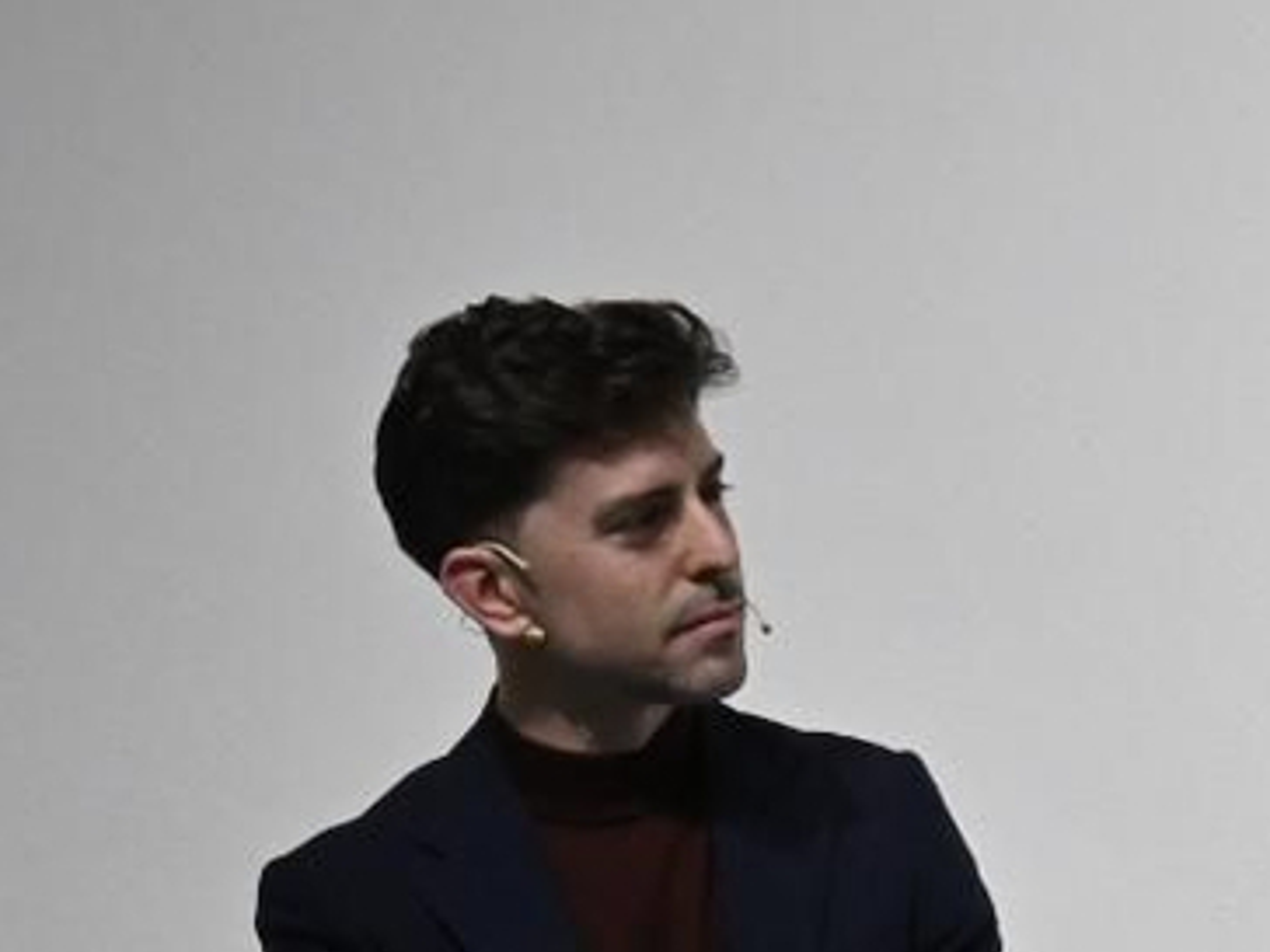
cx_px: 1933
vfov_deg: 2.9
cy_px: 1132
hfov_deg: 3.8
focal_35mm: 513
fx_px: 18825
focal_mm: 81
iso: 2000
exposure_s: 1/400
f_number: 5
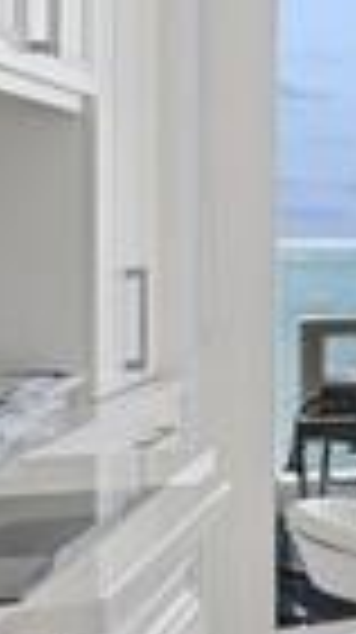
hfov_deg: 8.1
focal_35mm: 80
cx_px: 1433
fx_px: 1347
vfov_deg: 26.5
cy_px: 252
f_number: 8
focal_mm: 12
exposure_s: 1/200
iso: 160
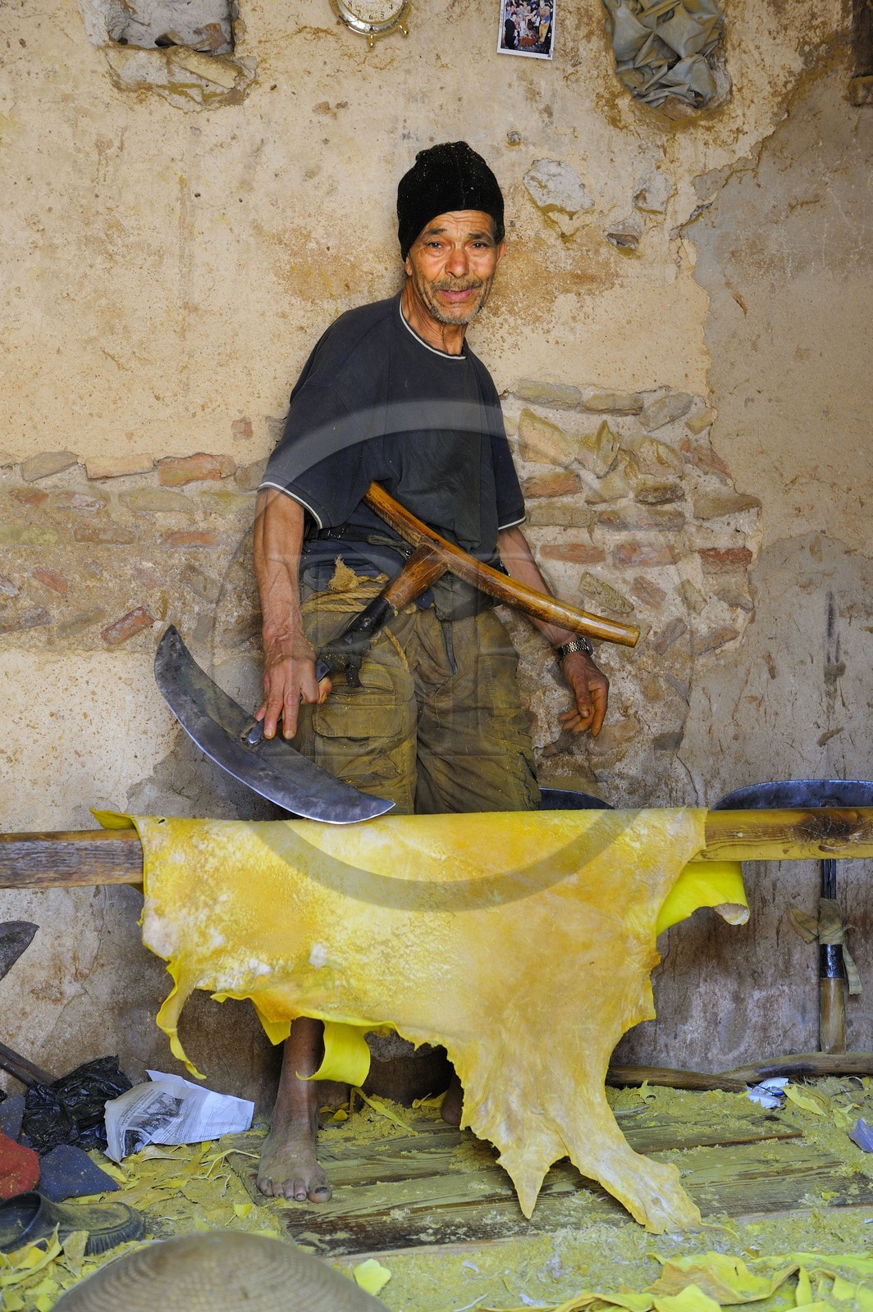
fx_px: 1749
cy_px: 656
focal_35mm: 48
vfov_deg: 41.1
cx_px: 436
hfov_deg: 28.0
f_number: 4
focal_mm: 48
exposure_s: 1/30
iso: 800
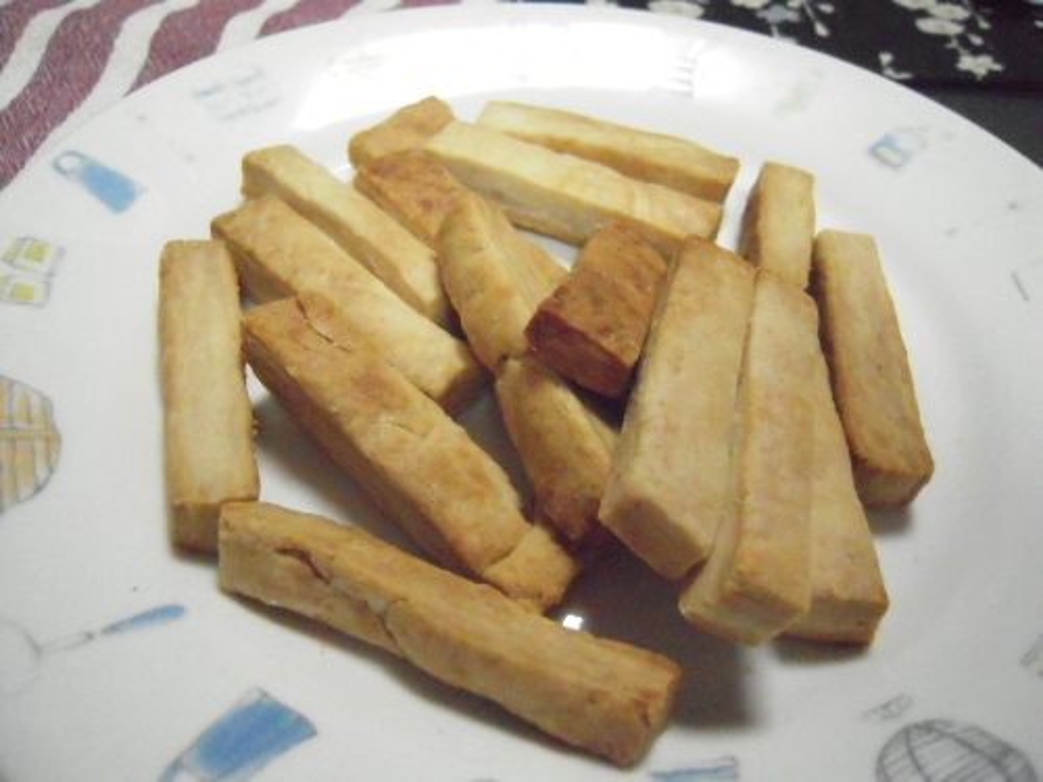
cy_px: 391
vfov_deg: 49.7
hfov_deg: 63.4
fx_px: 844
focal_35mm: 28
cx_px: 522
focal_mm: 5
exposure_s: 1/250
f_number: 2.7
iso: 3200
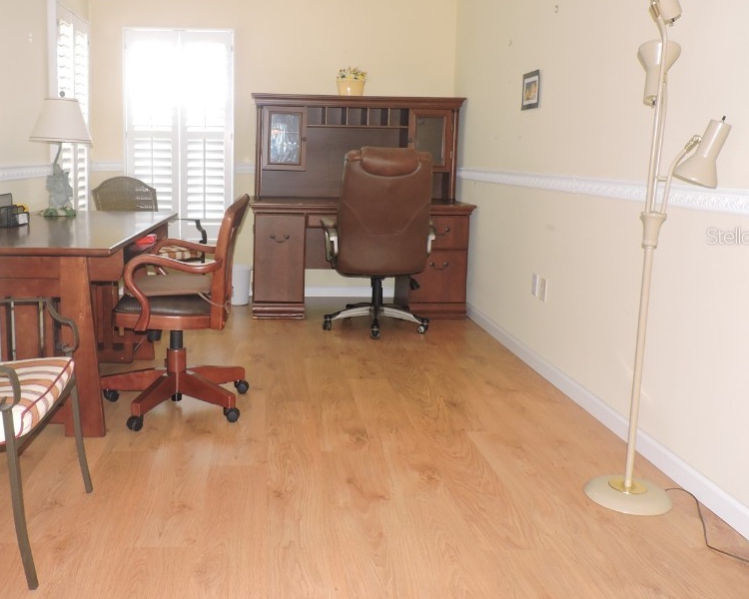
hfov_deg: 55.1
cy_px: 236
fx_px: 709
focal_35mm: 32
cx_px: 290
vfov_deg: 45.5
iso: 200
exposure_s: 1/30
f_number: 3.3
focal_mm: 4.3
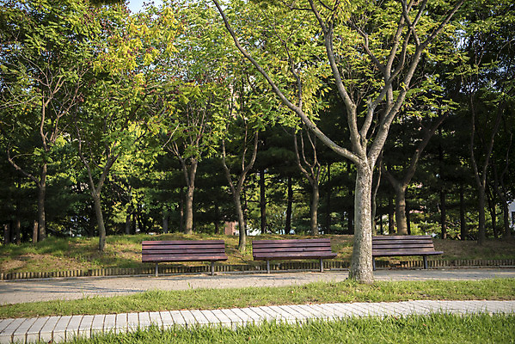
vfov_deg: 29.3
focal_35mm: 46
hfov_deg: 42.7
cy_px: 172
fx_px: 658
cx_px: 258
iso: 200
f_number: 2.8
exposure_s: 1/250
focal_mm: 46
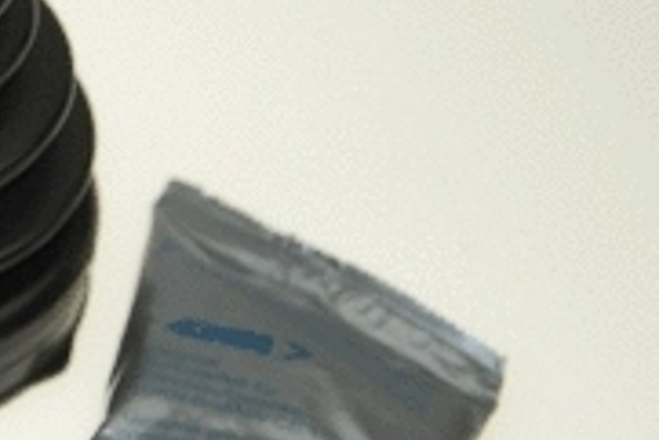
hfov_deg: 10.2
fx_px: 3627
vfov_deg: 7.0
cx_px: -186
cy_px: 200
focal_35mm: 198
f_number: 6.3
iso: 200
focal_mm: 40
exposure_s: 1/500
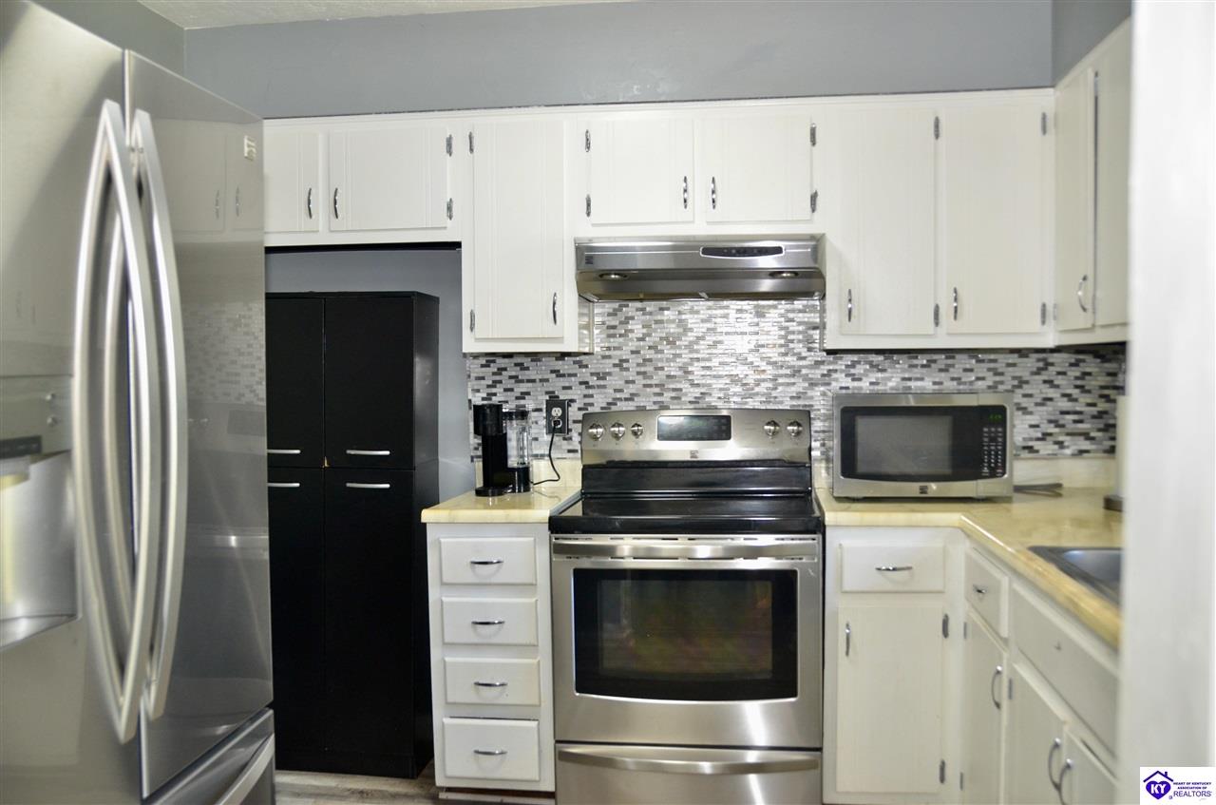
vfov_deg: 43.4
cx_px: 608
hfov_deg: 62.0
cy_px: 402
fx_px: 1011
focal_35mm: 30
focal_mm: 20
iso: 800
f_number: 4
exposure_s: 1/60
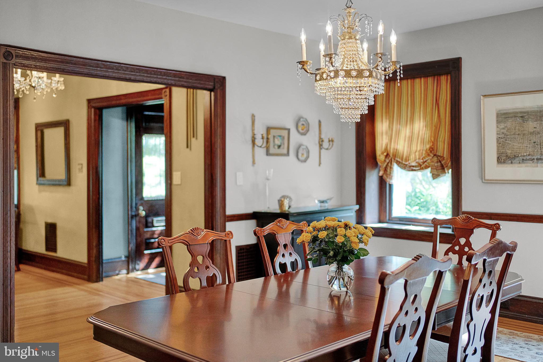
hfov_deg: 54.4
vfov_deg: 37.8
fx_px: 528
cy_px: 181
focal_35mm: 35
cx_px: 272
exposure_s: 1/250
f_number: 1.8
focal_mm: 35
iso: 1600
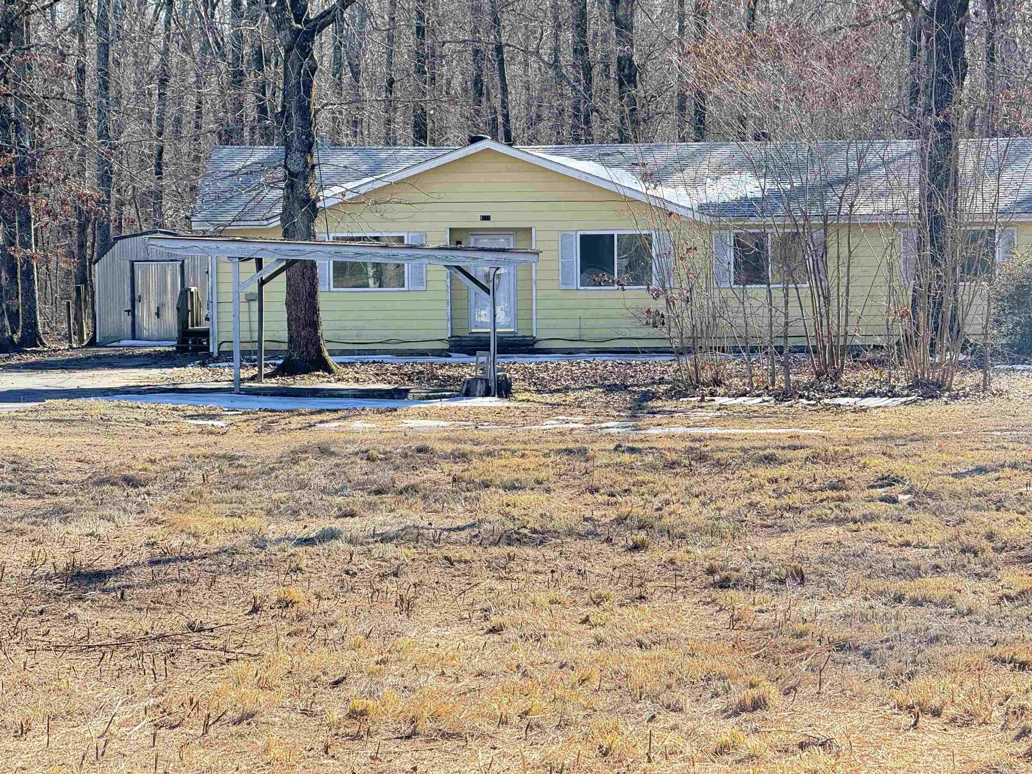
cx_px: 516
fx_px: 3578
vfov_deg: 12.3
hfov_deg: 16.4
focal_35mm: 120
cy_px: 387
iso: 64
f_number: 2.8
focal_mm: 15.66
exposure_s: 1/338
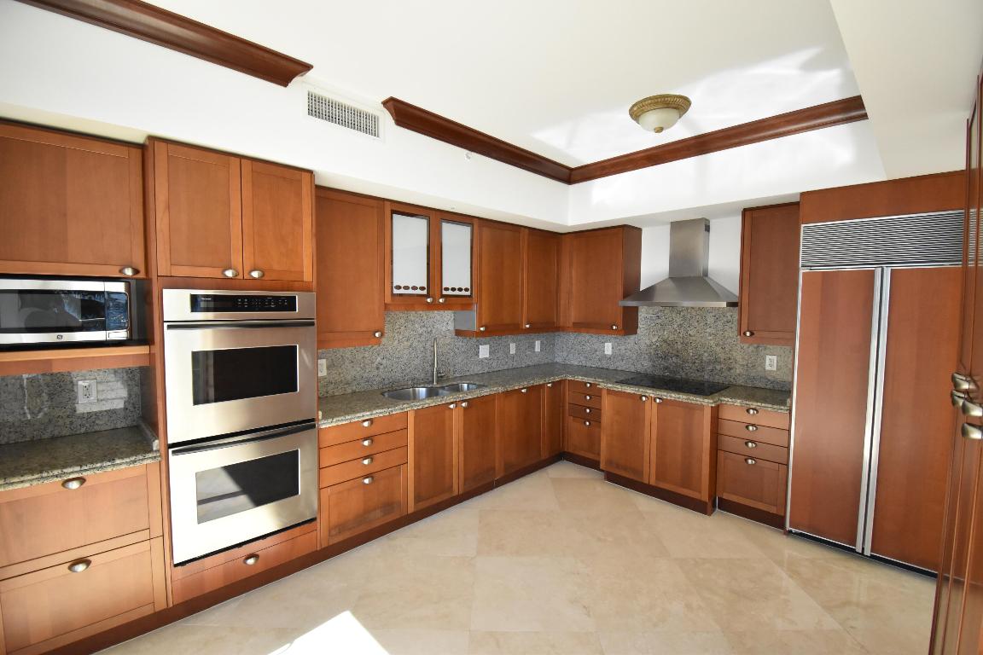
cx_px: 492
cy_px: 328
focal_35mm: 15
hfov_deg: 100.4
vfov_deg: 77.3
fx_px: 410
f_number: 5
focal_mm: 10
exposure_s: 1/640
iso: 2500
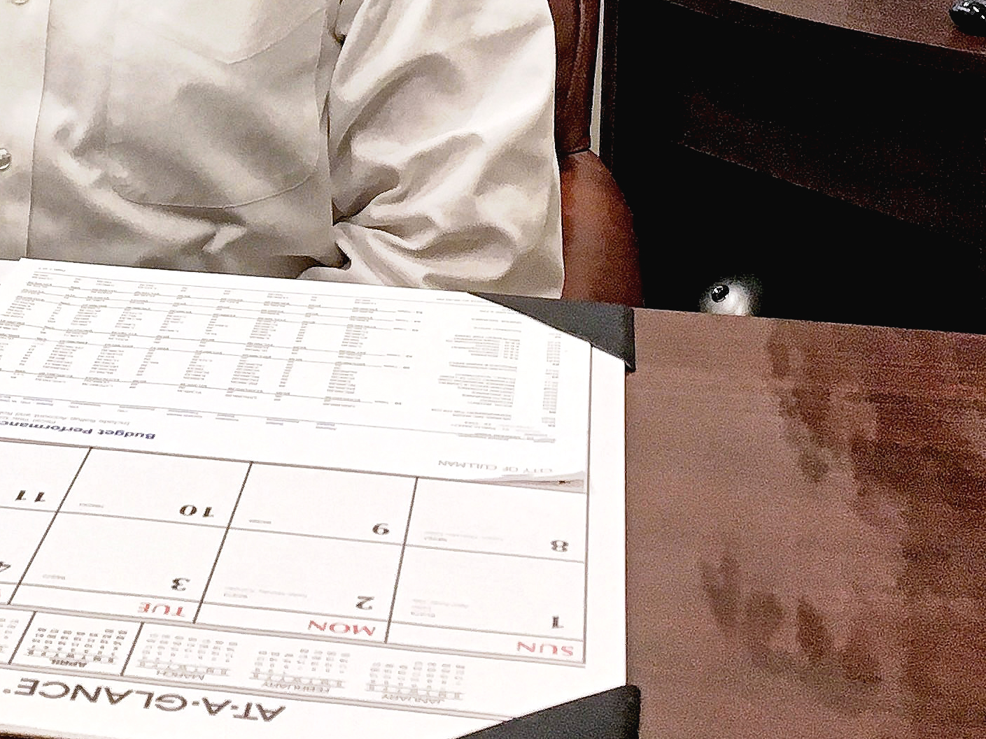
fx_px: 2364
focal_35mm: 83
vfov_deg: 16.9
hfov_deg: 23.0
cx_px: 113
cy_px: -181
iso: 32
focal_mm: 4.15
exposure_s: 1/30
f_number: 2.2
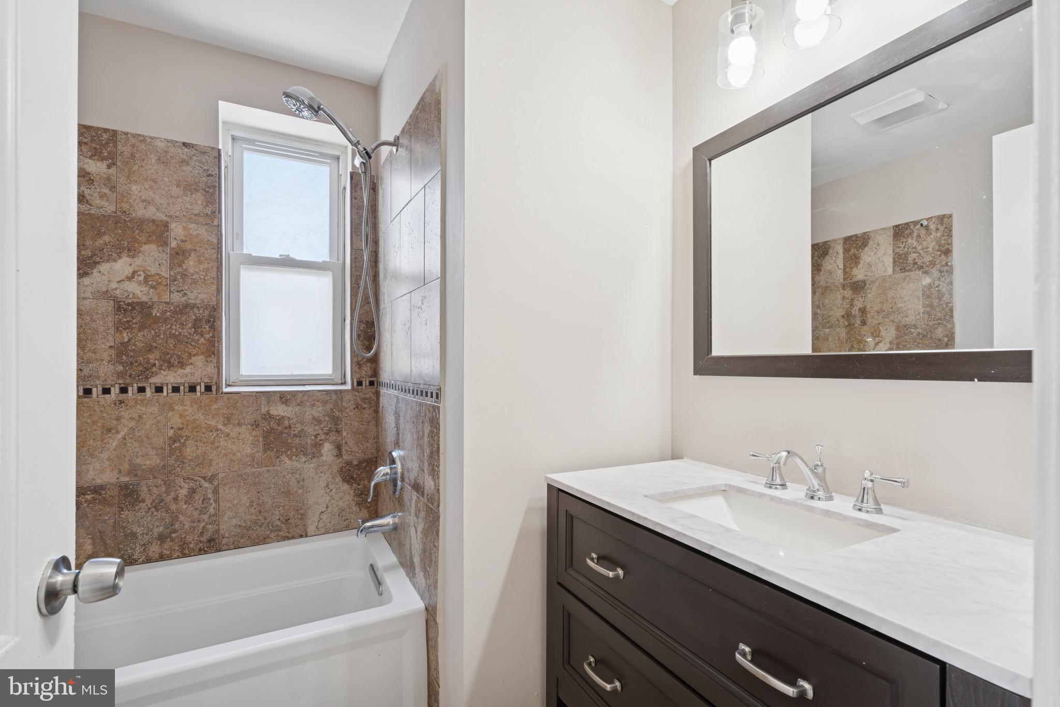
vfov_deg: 73.7
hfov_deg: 96.7
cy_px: 354
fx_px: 471
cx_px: 530
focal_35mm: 16
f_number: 9
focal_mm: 16
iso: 200
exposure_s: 1/13
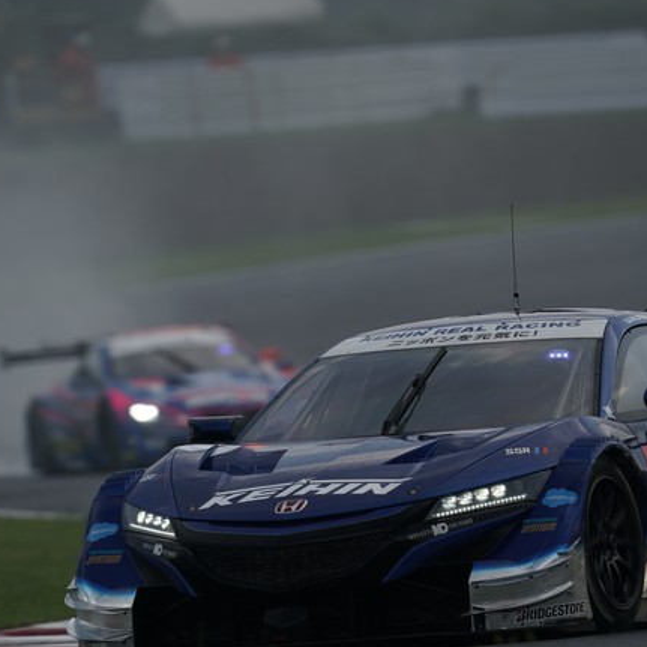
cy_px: 339
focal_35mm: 851
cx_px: 425
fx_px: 17995
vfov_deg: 2.1
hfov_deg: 2.1
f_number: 8
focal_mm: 600
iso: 200
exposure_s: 1/640
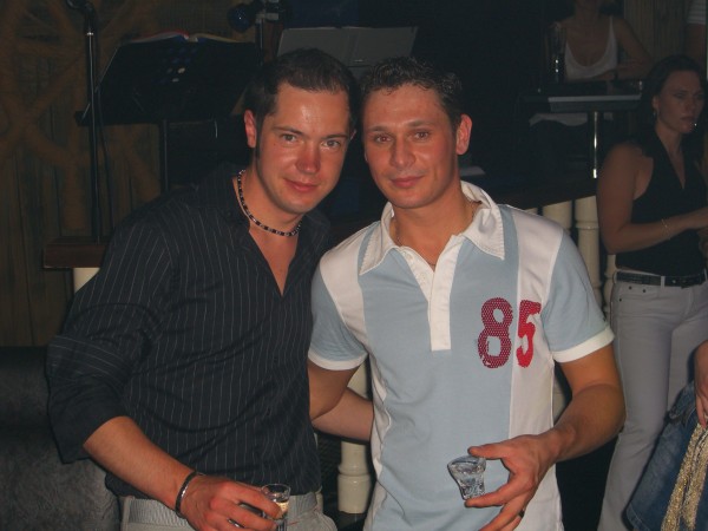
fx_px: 1391
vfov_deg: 21.6
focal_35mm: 68
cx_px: 354
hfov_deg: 28.6
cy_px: 266
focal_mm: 14.2
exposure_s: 1/60
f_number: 4
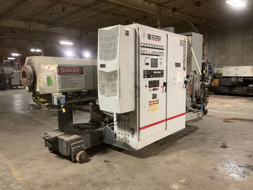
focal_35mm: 29
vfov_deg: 48.2
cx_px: 126
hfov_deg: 61.7
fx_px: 212
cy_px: 95
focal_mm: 3
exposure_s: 1/30
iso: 320
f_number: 1.8
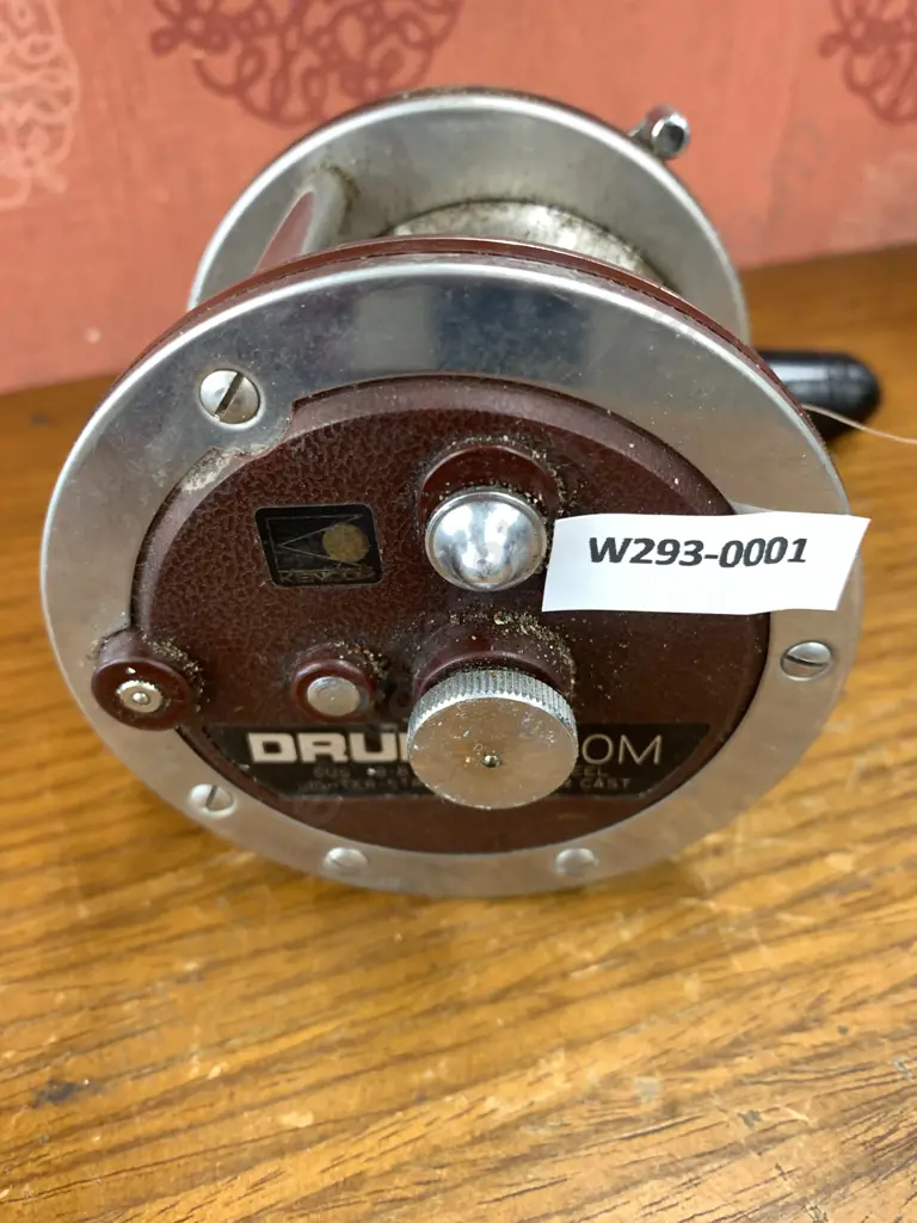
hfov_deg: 53.1
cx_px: 458
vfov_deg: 67.3
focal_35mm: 26
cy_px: 612
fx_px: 918
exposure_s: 1/50
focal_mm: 4.25
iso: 160
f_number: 1.8
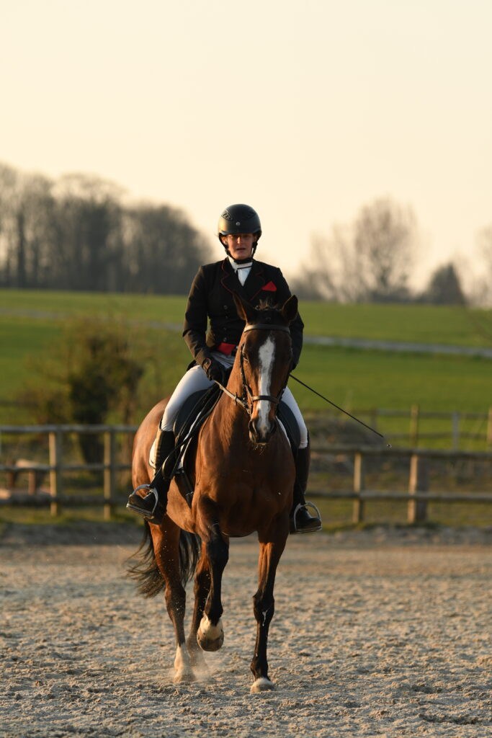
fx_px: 4150
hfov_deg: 6.8
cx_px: 246
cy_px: 369
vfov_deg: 10.2
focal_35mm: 202
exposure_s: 1/1600
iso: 360
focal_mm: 135
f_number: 3.2
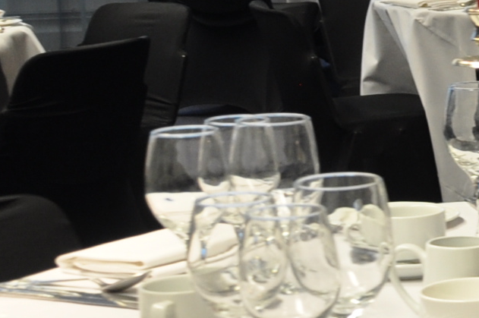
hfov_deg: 10.8
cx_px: 1161
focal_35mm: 161
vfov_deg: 8.5
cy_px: 125
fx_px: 2133
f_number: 5
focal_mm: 21
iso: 400
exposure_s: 1/25
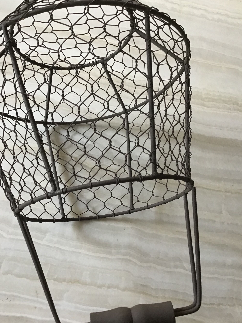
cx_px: 109
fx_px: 354
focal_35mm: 38
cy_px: 172
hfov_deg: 37.7
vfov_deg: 48.9
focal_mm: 3.3
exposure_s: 1/33
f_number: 2.4
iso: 125
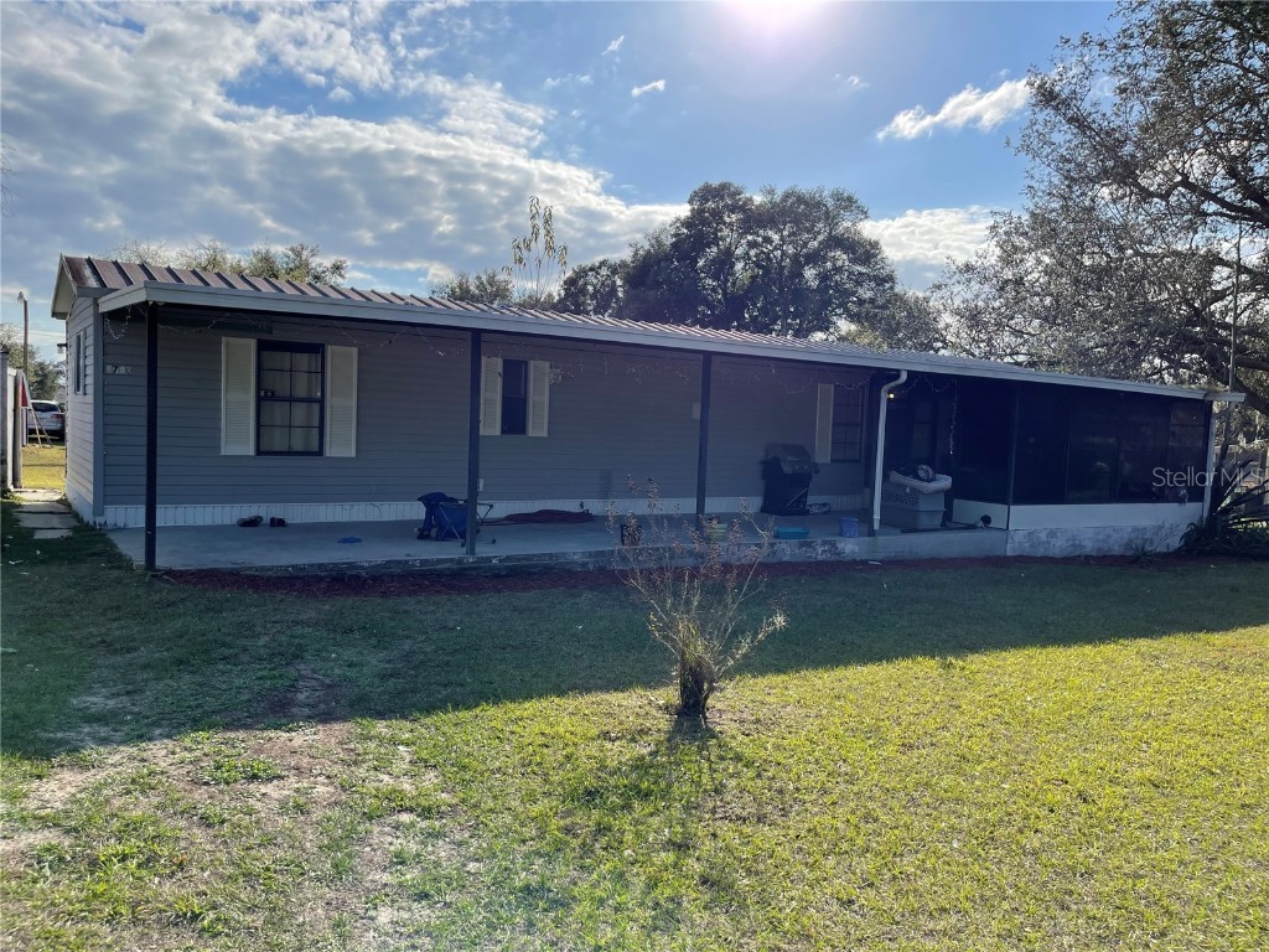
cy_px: 476
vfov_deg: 53.1
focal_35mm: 26
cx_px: 634
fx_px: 953
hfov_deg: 67.3
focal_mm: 5.1
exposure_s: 1/5917
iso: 32
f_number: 1.6
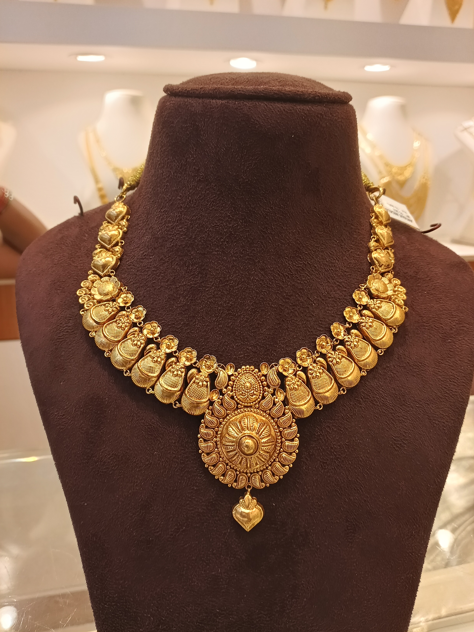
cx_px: 237
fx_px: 493
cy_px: 316
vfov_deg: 65.3
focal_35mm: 27
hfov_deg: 51.4
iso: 80
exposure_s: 1/100
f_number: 1.8
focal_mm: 3.61
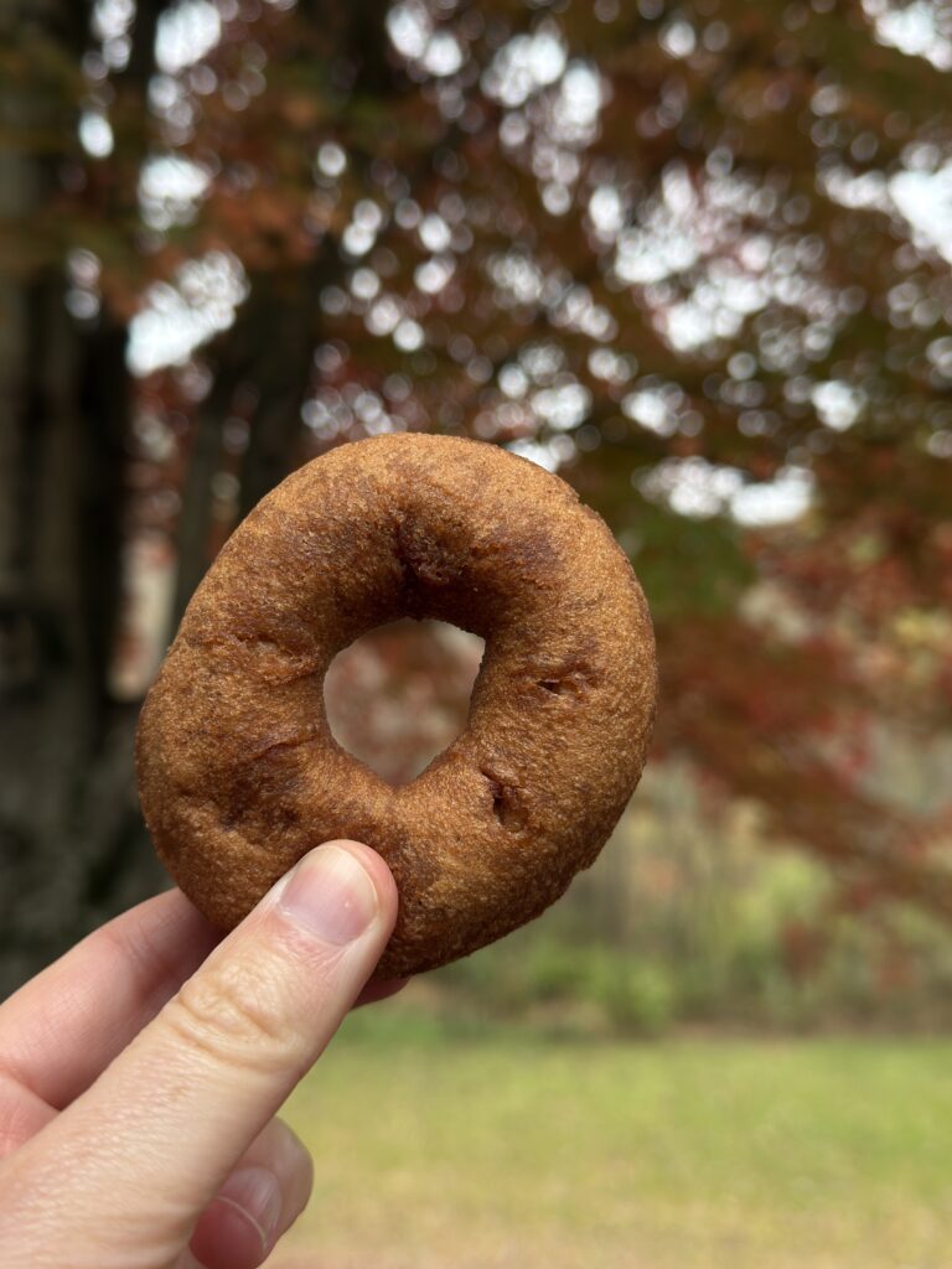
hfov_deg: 40.7
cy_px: 634
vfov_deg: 52.6
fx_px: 1283
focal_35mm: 35
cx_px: 476
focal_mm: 6.76
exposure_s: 1/392
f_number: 1.78
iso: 100
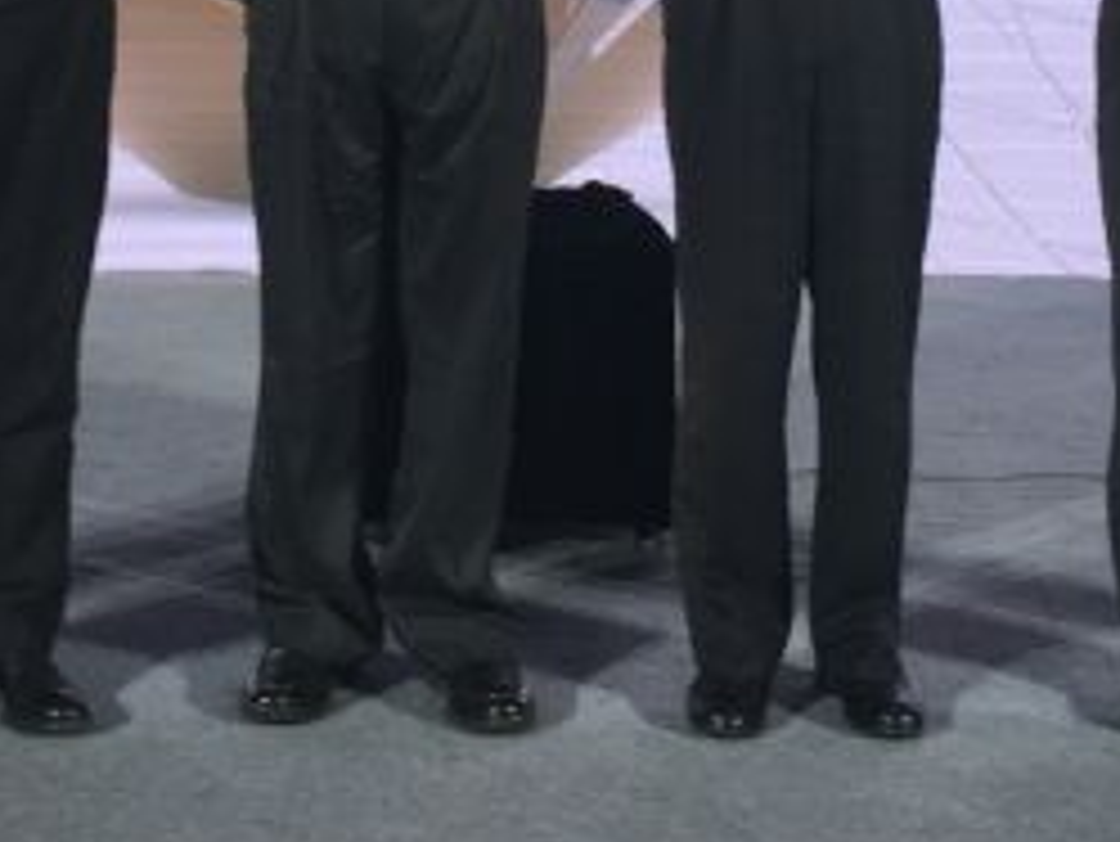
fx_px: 3010
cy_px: -414
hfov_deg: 21.0
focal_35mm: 93
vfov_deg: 14.8
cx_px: 418
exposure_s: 1/100
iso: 40
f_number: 2.2
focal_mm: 4.15
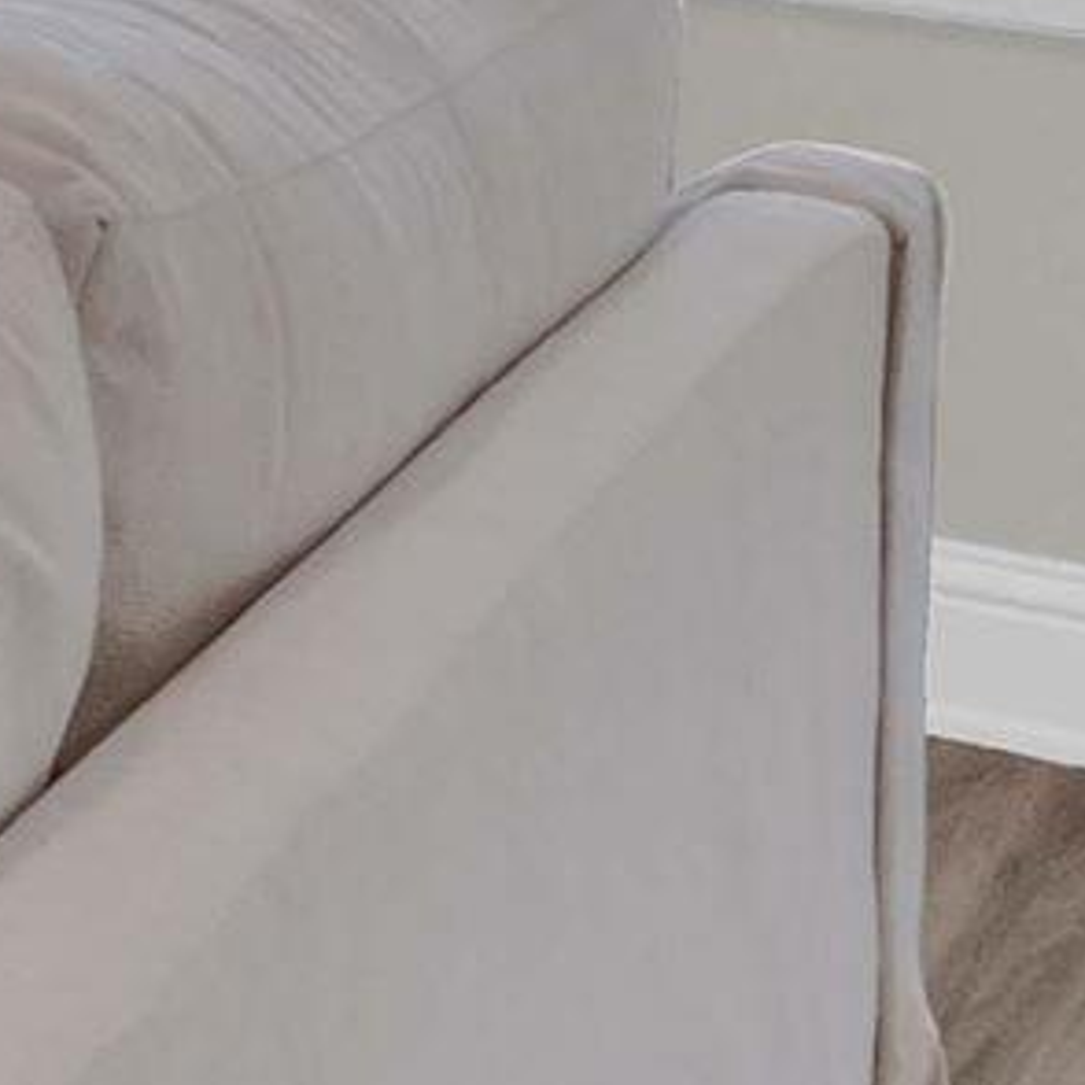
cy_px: -841
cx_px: -2831
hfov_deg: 8.5
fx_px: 5036
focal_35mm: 142
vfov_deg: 11.4
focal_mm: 16
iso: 2500
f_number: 8
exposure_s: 1/60
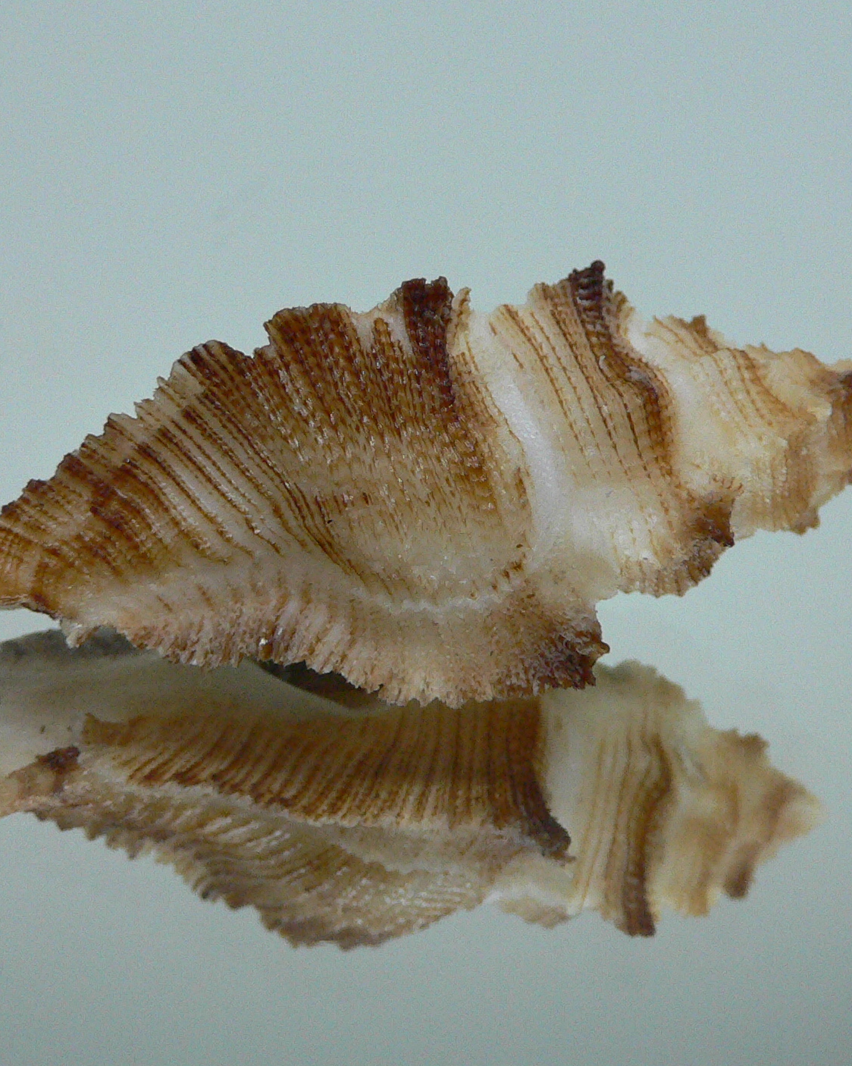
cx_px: 412
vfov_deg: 38.1
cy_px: 519
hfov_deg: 30.8
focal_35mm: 49
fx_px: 1545
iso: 200
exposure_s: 1/50
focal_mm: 4.6
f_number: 2.8
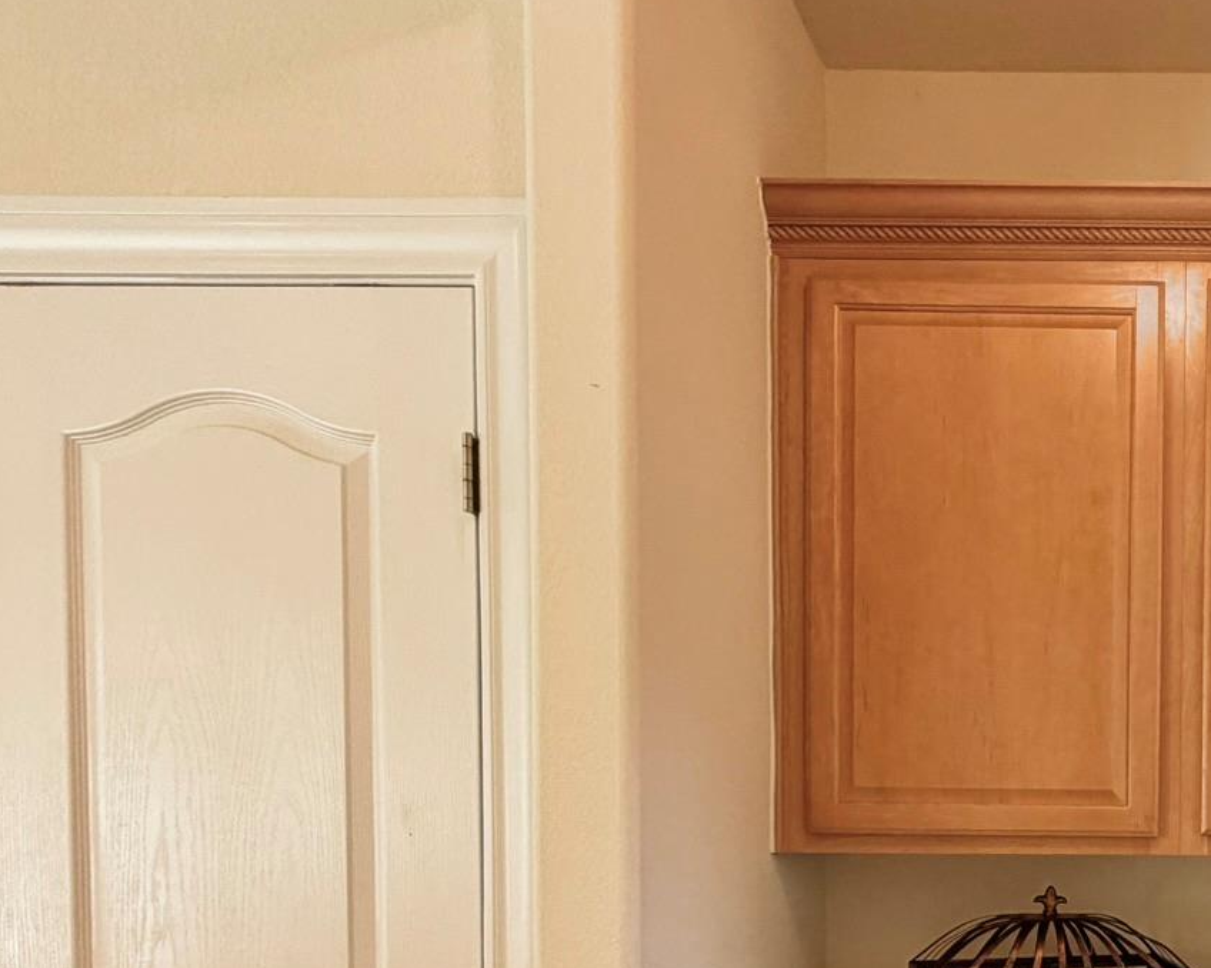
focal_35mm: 33
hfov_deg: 47.0
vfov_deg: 41.8
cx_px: 1157
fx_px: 1182
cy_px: 827
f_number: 2.2
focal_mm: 2.22
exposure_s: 1/60
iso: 250
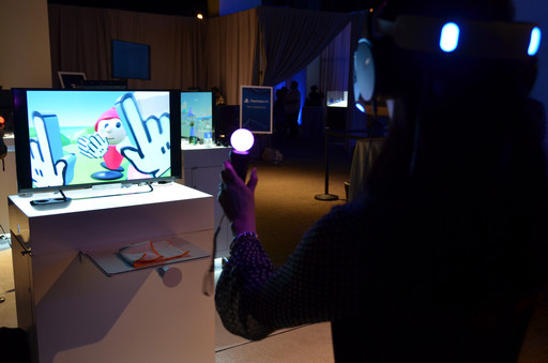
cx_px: 274
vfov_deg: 36.7
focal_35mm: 36
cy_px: 182
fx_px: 547
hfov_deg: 53.2
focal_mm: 24
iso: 640
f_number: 4
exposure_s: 1/40
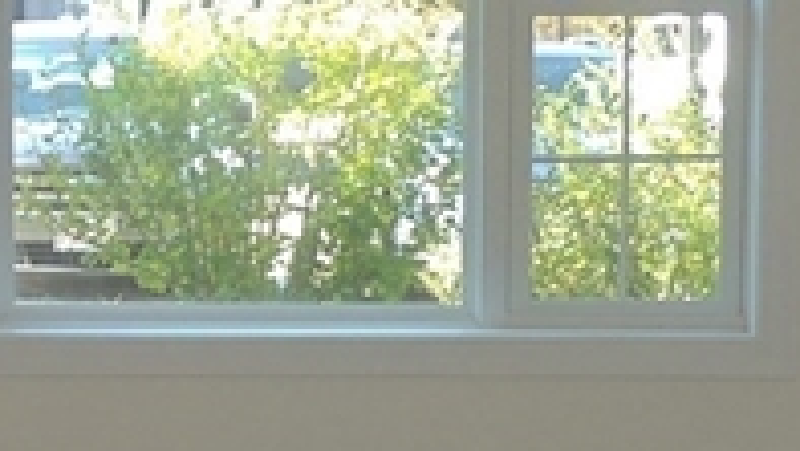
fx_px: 2886
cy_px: 366
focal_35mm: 136
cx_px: 138
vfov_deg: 8.9
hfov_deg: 15.7
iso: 100
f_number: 3
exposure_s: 1/40
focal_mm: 4.3
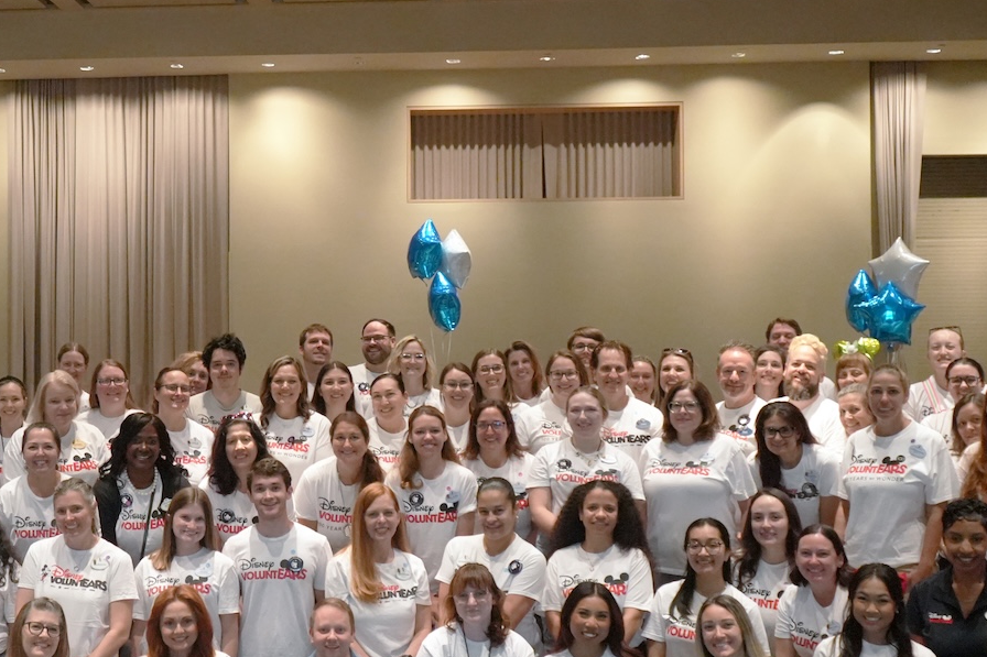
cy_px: 319
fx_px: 1645
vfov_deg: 22.6
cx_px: 285
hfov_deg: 32.9
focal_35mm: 60
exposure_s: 1/160
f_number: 3.5
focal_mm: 28
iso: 5000
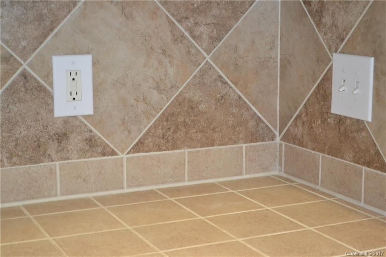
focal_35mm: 69
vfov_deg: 19.7
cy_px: 128
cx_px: 193
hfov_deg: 29.3
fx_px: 740
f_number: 5.3
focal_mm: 46
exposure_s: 1/60
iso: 3200
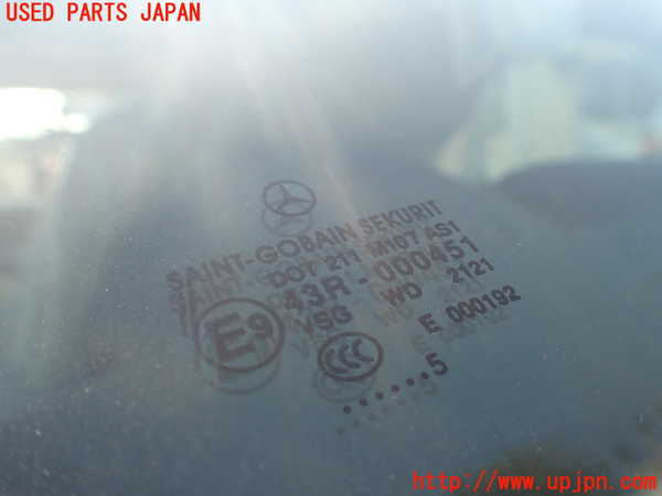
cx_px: 331
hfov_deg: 60.0
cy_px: 248
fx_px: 574
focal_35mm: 30
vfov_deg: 46.8
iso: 100
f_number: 3.2
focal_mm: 5.4
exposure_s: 1/250
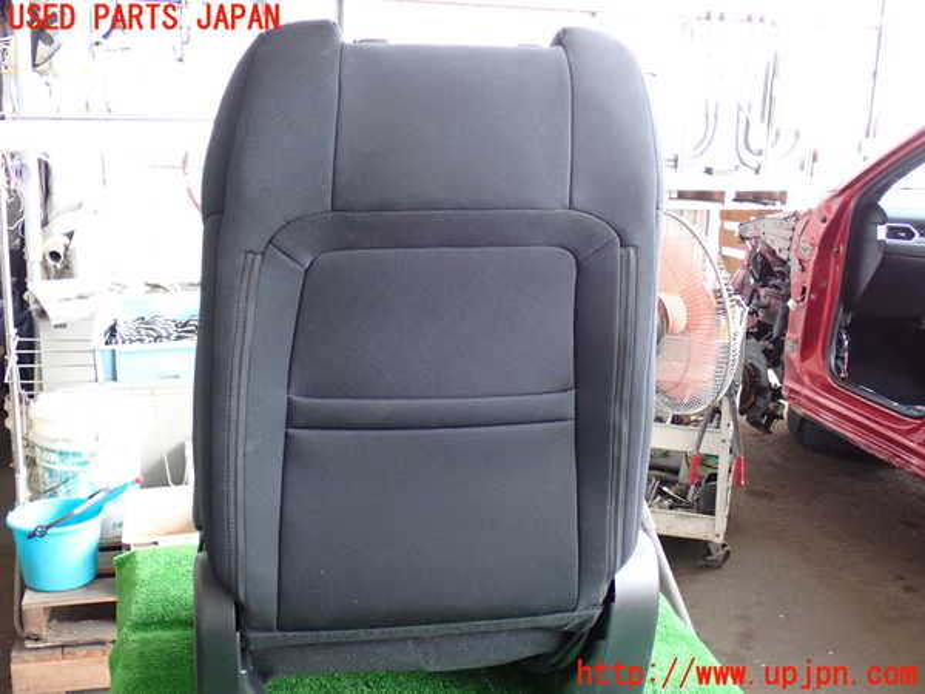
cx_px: 462
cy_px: 347
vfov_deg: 32.9
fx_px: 1176
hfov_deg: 42.9
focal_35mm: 44
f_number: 2.9
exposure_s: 1/40
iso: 320
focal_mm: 7.84
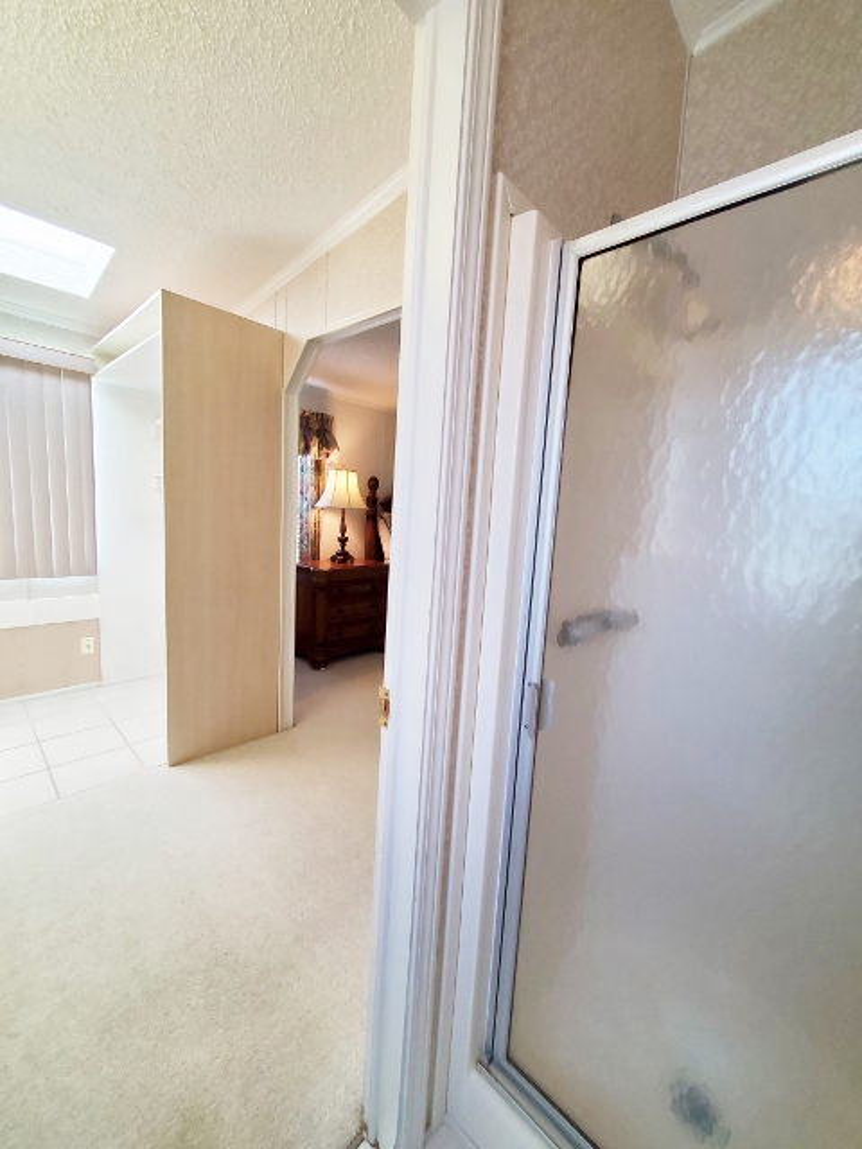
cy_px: 574
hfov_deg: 89.9
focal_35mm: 13
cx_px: 431
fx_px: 432
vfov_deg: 106.2
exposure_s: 1/60
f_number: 2.2
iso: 160
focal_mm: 1.8
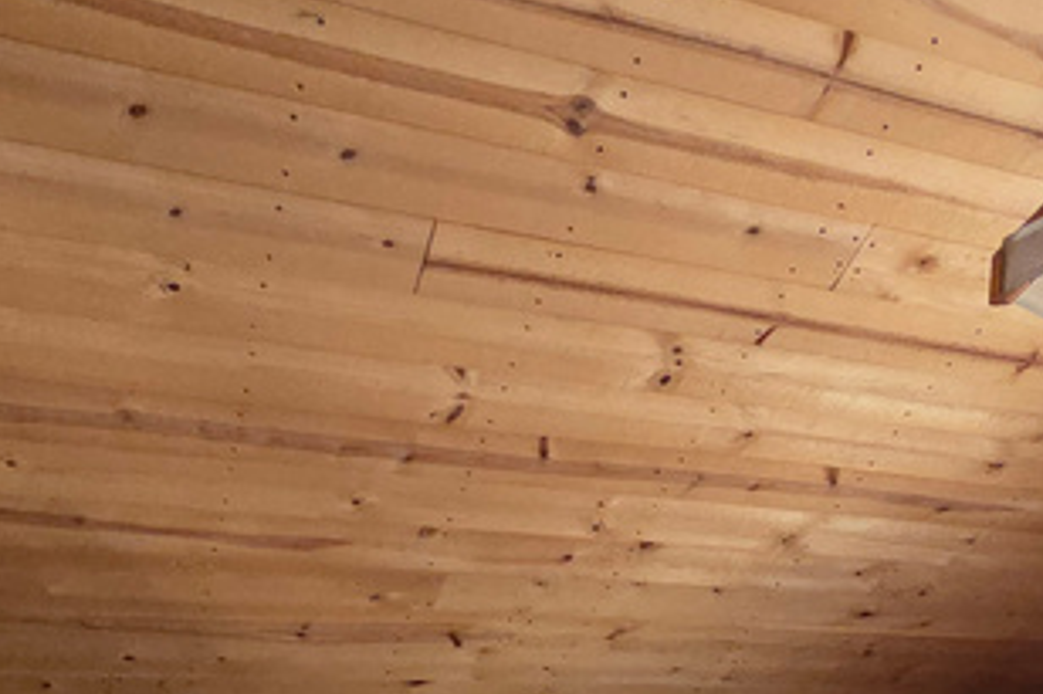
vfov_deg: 23.8
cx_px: 759
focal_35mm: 45
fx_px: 1303
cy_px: 1036
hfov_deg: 42.5
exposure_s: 1/60
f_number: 2.2
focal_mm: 2.2
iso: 1600
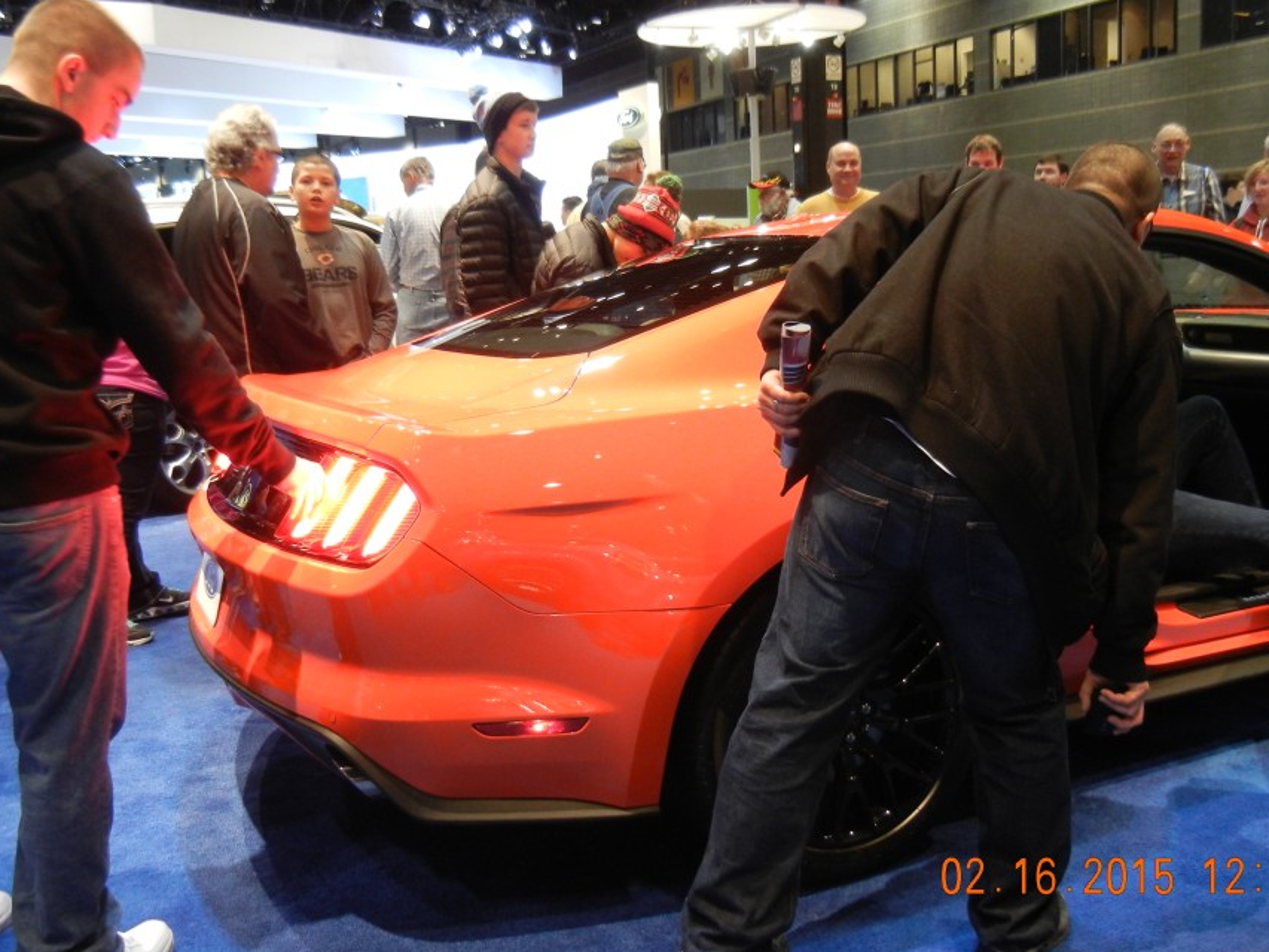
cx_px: 647
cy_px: 424
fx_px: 1320
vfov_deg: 39.6
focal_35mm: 36
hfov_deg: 51.3
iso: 400
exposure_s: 1/41.1
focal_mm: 5.4
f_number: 3.5
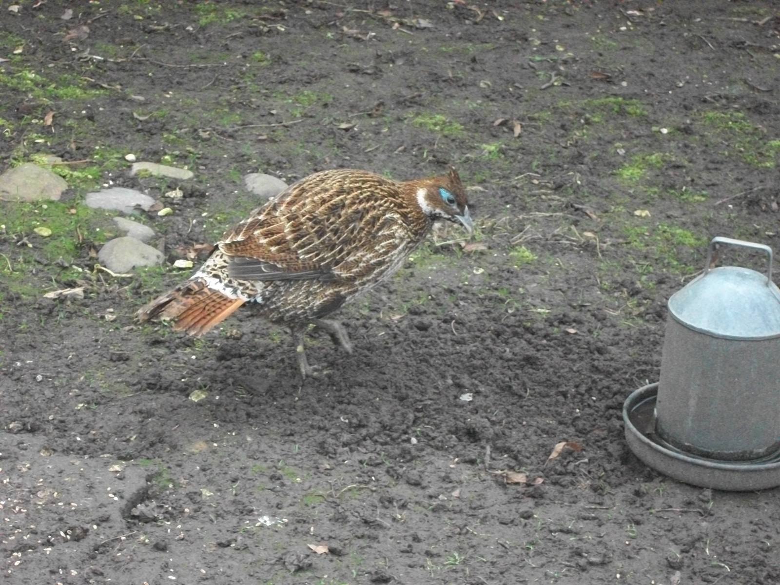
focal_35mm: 96
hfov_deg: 20.4
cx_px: 390
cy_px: 292
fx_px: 2163
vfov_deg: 15.4
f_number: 5.2
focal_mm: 17.1
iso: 800
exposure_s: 1/250
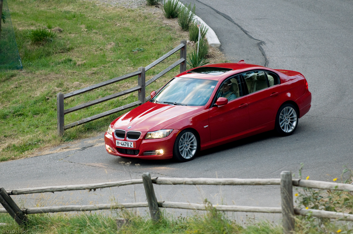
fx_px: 2791
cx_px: 176
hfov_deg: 7.2
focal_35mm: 285
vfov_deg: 4.8
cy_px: 117
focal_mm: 190
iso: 400
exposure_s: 1/125
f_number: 3.2
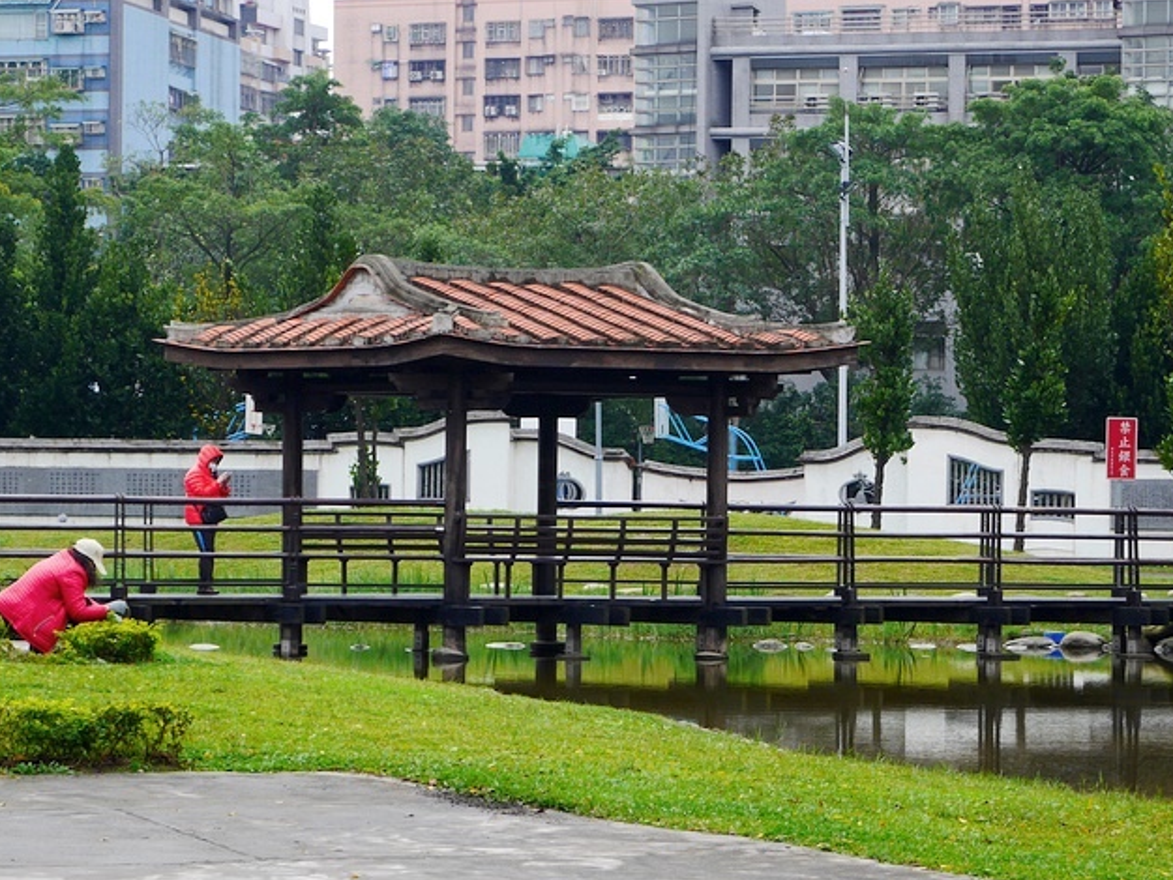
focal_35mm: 108
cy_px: 465
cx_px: 598
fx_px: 3661
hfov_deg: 18.2
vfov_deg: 13.7
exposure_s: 1/60
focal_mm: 33
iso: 200
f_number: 5.4
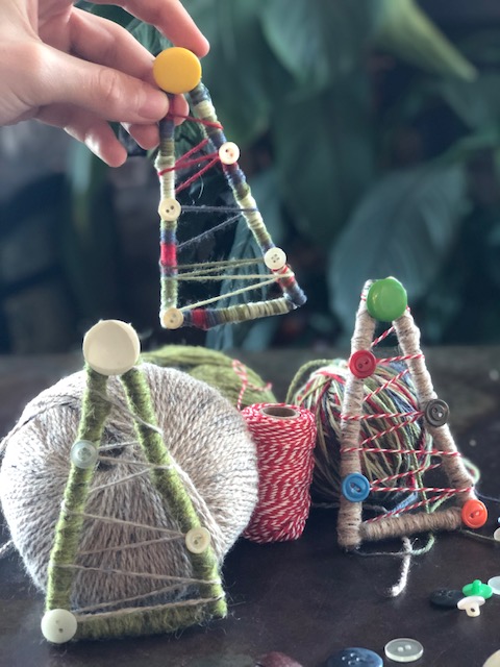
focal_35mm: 52
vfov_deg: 36.8
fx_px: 1001
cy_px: 334
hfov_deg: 28.0
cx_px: 250
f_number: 2.4
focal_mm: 6
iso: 160
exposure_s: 1/8
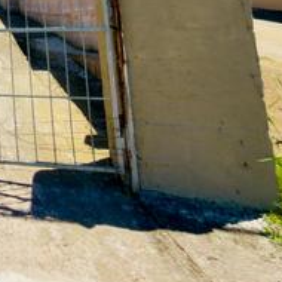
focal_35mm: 52
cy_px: -70
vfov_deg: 28.0
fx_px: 479
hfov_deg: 24.1
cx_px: -163
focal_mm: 2.2
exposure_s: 1/536
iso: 16
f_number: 2.2
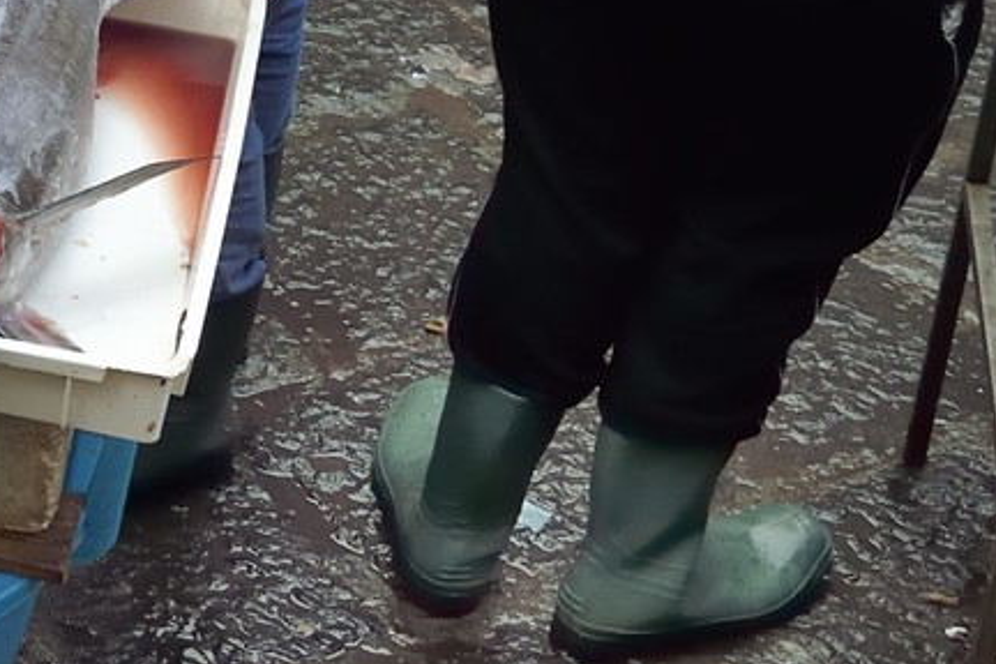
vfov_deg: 9.1
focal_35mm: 148
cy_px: -187
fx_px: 4094
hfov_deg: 12.6
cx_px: -844
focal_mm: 40
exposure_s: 1/320
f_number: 13
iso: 800
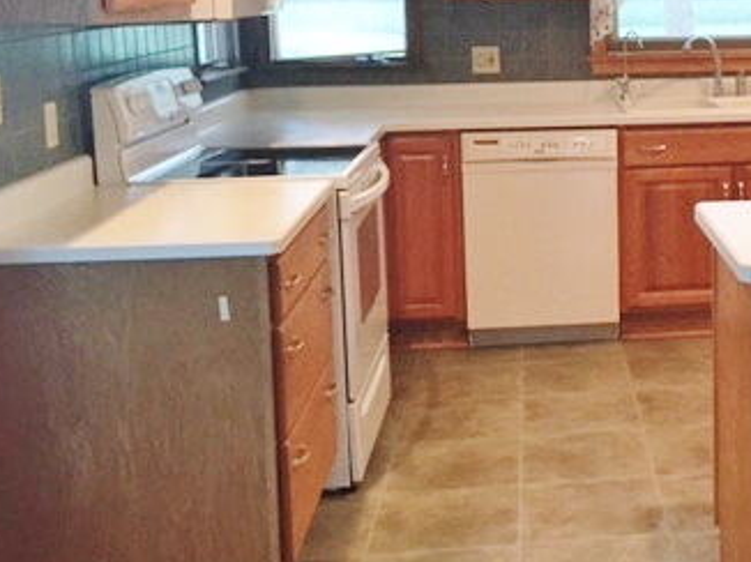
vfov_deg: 25.3
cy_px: 143
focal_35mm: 57
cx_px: 700
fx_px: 1236
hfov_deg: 31.9
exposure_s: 1/30
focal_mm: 4.15
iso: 160
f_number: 2.2
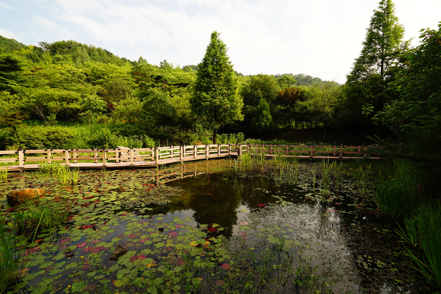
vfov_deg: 73.8
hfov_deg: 96.7
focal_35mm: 16
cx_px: 220
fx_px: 196
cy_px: 147
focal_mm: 16
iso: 400
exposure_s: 1/640
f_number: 8
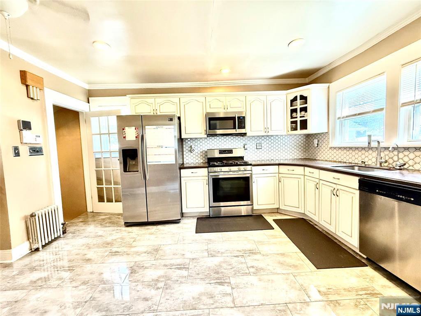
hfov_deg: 102.1
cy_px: 158
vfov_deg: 85.7
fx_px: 170
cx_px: 210
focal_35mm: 14
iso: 320
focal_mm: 2.22
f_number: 2.2
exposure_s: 1/120
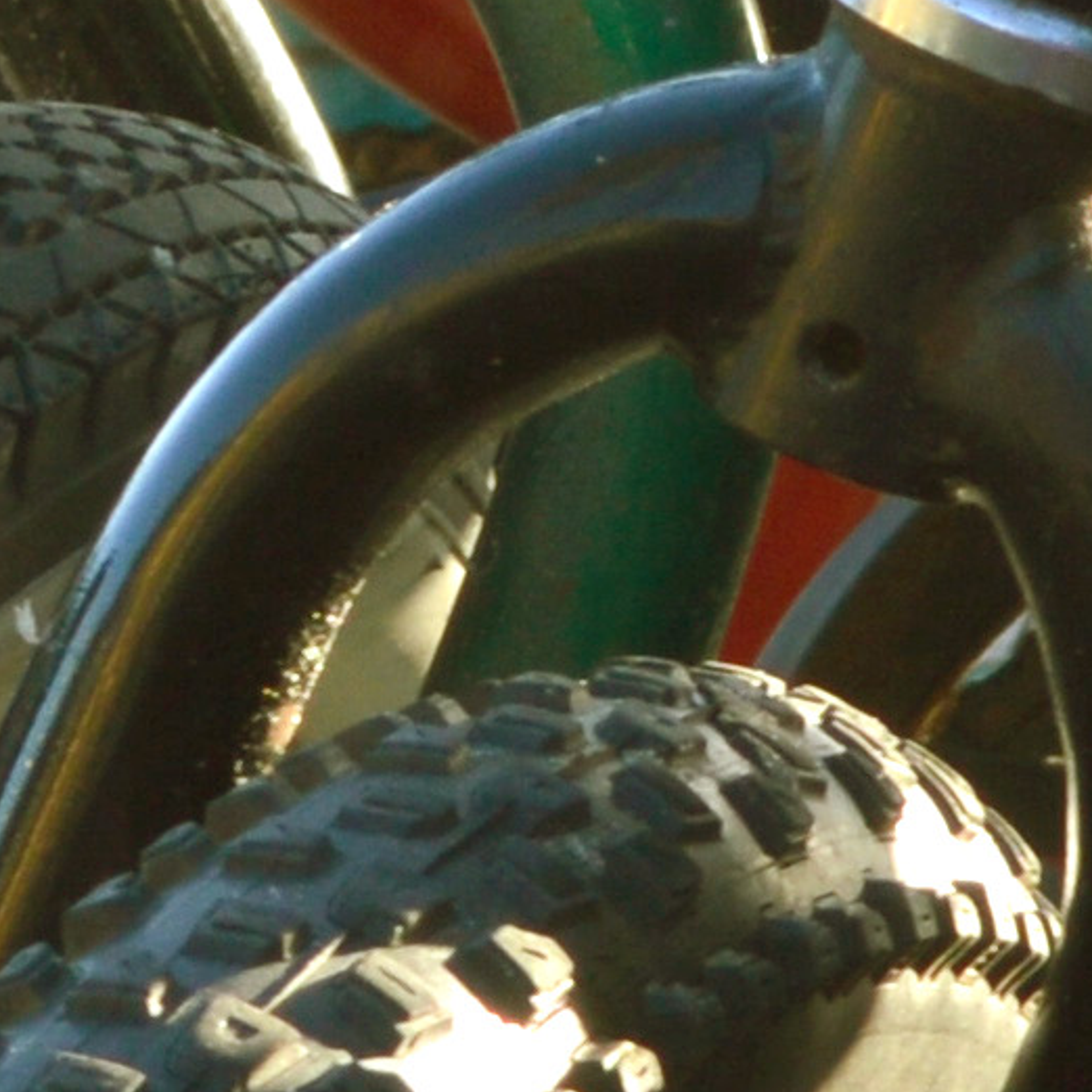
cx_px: 1636
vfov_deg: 2.8
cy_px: -1548
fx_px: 22021
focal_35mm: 617
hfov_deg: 2.8
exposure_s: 1/50
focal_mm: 42
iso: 100
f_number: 11
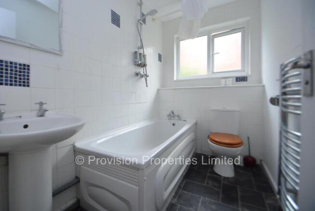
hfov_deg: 100.4
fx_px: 131
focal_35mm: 15
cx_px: 158
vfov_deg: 77.4
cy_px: 106
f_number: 4
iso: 400
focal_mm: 10
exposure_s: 1/60
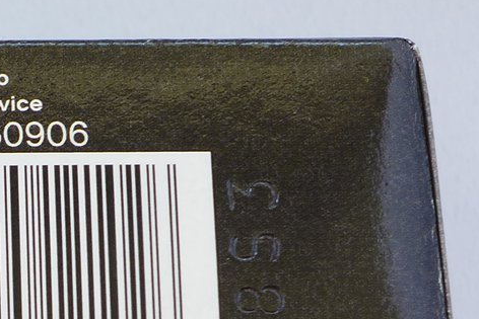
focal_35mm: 200
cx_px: -332
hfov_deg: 9.8
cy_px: 309
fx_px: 2662
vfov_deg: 6.9
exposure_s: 1/8
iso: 80
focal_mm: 9.8
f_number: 4.5
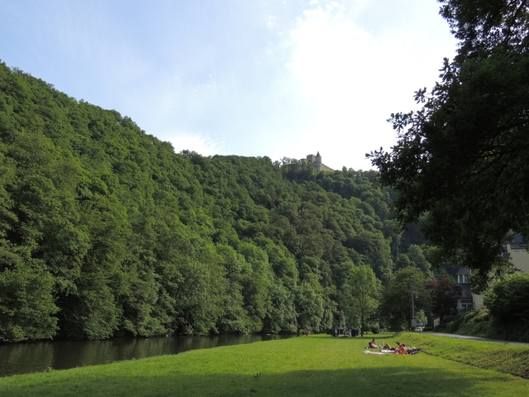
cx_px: 264
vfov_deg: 46.8
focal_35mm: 30
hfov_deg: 60.0
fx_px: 458
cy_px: 198
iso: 100
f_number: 3.1
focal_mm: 5.3
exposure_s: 1/640
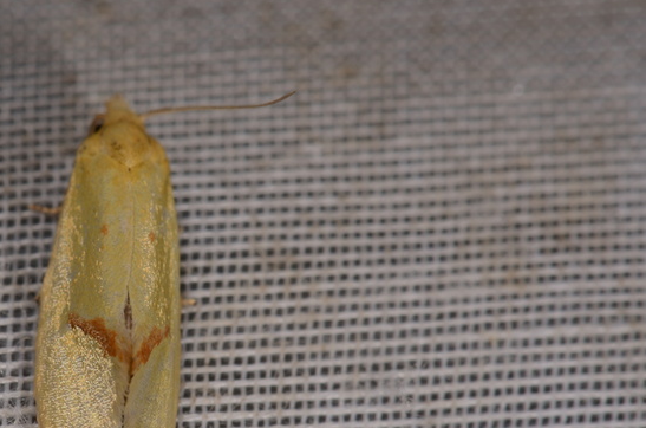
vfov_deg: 7.4
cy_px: 246
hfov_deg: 11.1
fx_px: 3307
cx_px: 182
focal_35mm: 185
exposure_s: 1/60
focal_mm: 85
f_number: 22
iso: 100
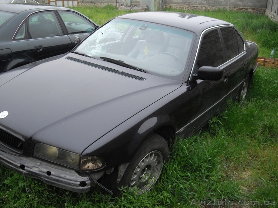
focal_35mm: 38
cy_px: 104
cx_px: 139
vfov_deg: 37.7
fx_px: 305
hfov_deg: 49.0
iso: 64
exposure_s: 1/160
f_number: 2.8
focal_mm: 7.9
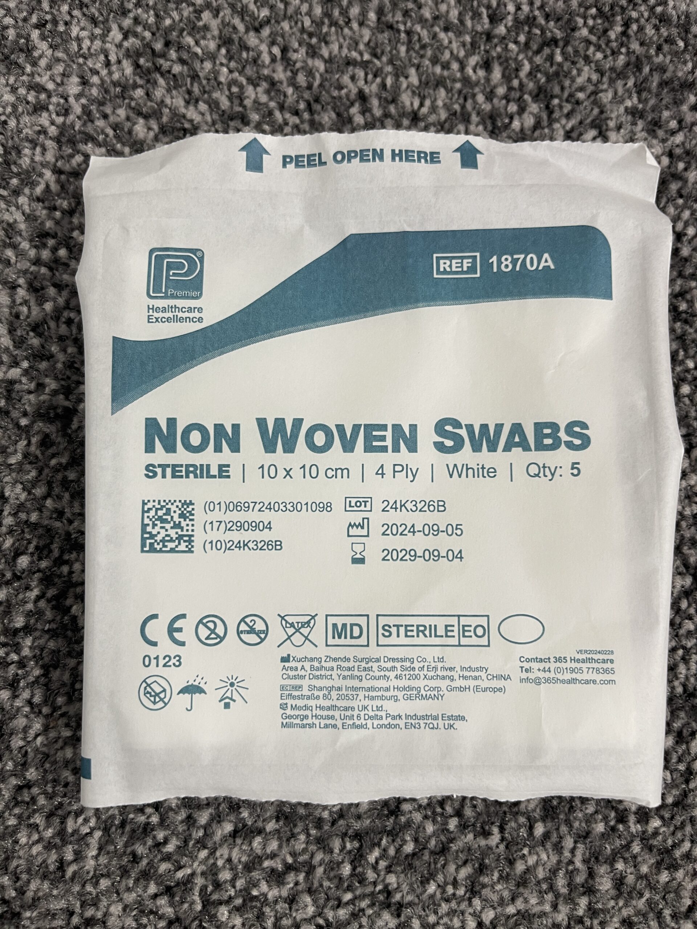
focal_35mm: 25
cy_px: 464
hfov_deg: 54.9
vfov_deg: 69.4
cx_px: 348
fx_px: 671
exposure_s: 1/50
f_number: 1.6
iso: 64
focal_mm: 5.1
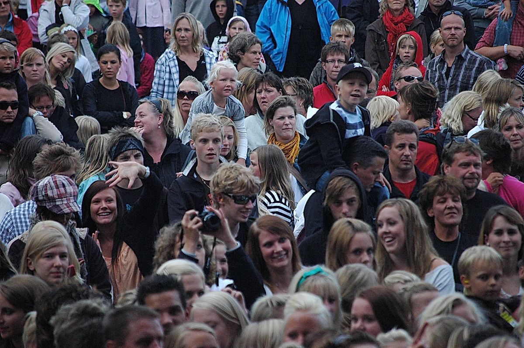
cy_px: 174
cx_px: 262
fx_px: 4363
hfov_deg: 6.9
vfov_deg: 4.6
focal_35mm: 300
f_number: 8
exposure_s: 1/750
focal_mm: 200
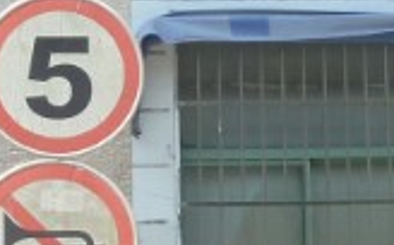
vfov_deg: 8.0
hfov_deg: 12.9
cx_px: 317
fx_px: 1737
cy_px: -89
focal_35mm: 162
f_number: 4
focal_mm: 4.1
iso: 80
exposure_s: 1/320
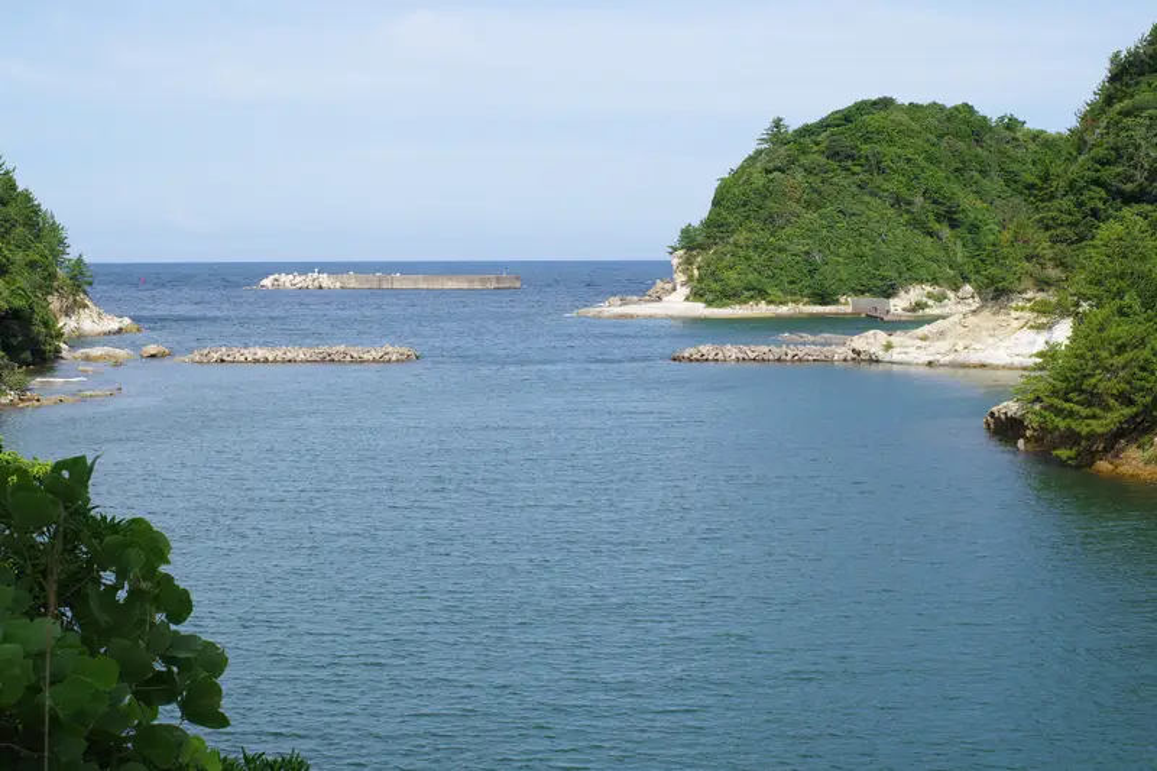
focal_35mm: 52
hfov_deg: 37.9
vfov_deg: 25.7
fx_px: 1687
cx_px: 578
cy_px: 386
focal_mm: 35
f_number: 11
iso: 200
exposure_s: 1/160
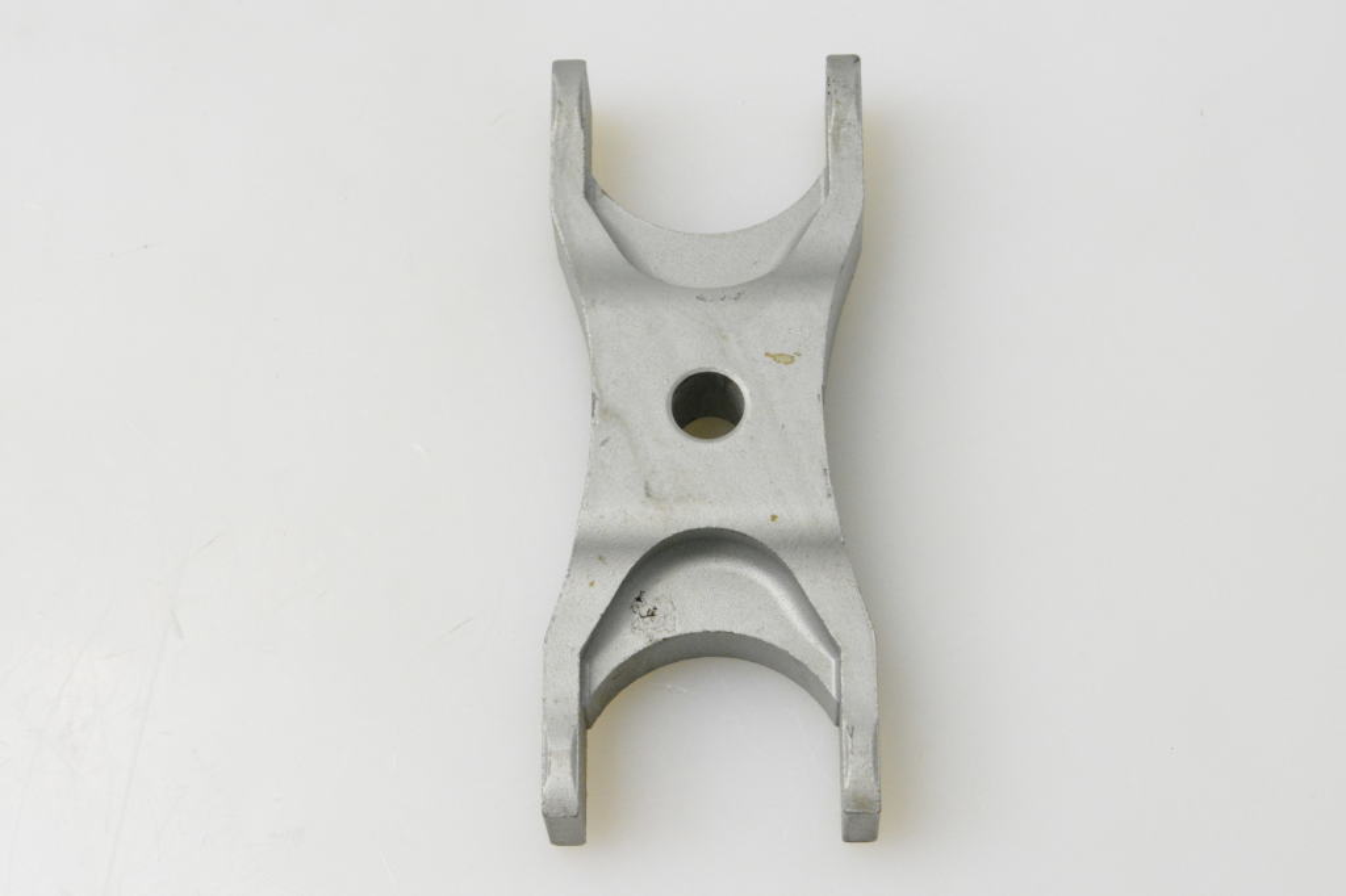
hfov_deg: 24.6
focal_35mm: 82
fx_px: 3083
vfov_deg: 16.5
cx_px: 673
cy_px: 448
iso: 6400
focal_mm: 55
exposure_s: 1/320
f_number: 11
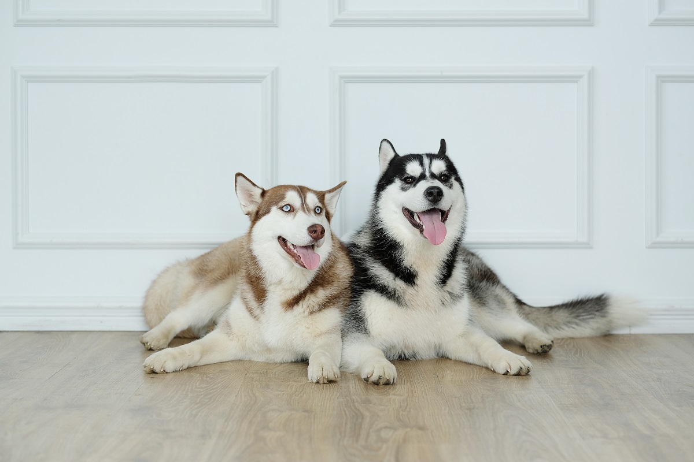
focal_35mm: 84
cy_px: 231
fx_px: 1619
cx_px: 347
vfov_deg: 16.3
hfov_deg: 24.2
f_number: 2.5
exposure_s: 1/200
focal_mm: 56
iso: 500
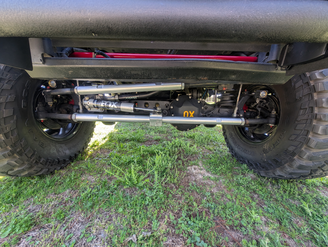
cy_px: 124
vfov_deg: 94.6
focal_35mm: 12
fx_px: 114
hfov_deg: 110.5
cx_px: 164
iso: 42
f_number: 1.95
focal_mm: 2.23
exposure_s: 1/133
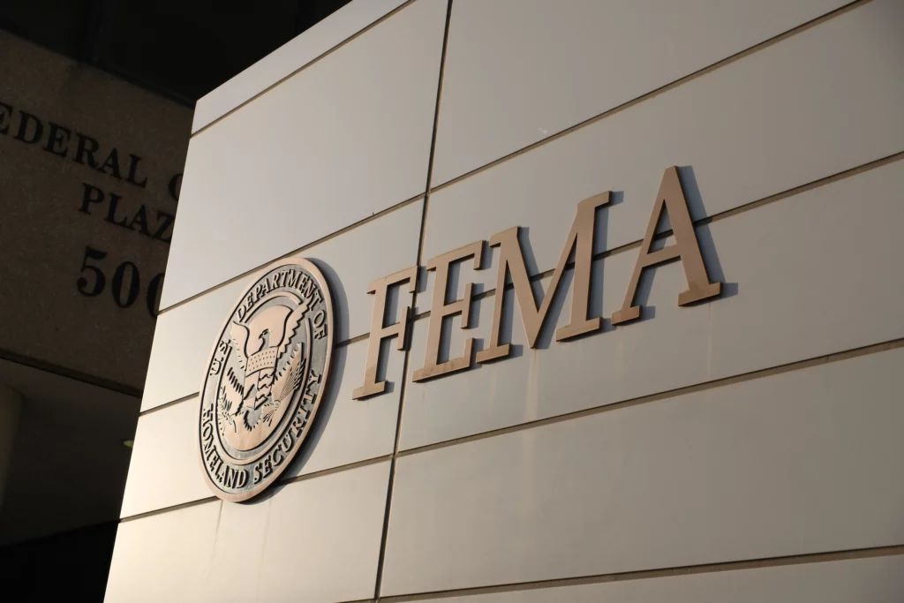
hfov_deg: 36.2
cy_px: 302
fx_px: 1381
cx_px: 452
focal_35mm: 55
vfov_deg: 24.6
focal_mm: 36.8
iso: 320
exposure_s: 1/480
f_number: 5.6
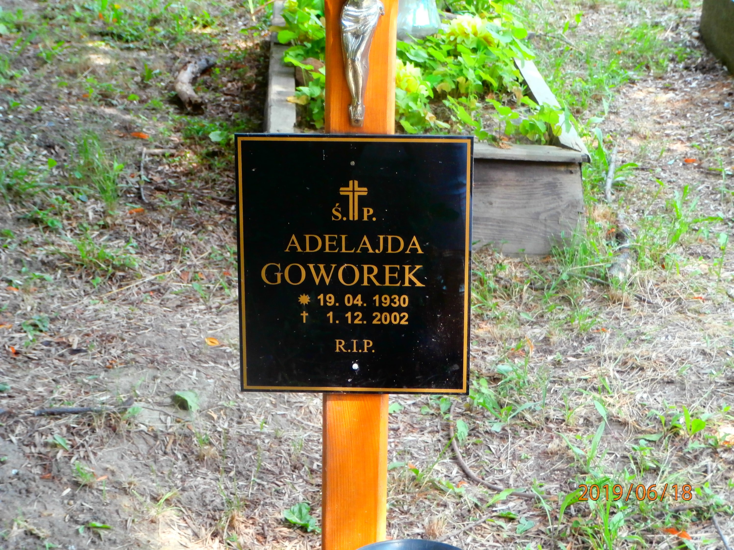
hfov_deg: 22.8
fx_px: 1823
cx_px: 367
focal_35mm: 86
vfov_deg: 17.2
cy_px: 275
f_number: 5
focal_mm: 15.16
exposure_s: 1/50
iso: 200
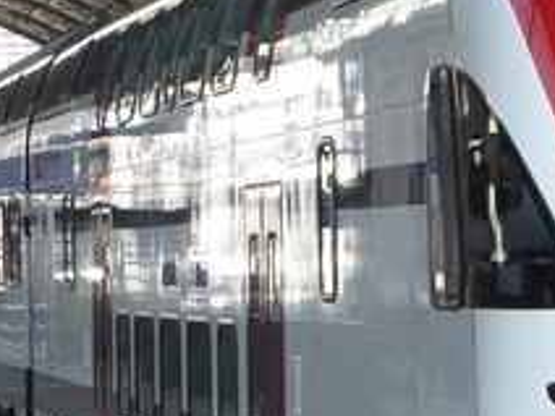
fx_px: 5451
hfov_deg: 5.8
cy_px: 141
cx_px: 552
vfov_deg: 4.4
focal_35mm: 340
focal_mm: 10.3
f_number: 4.2
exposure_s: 1/60
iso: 100
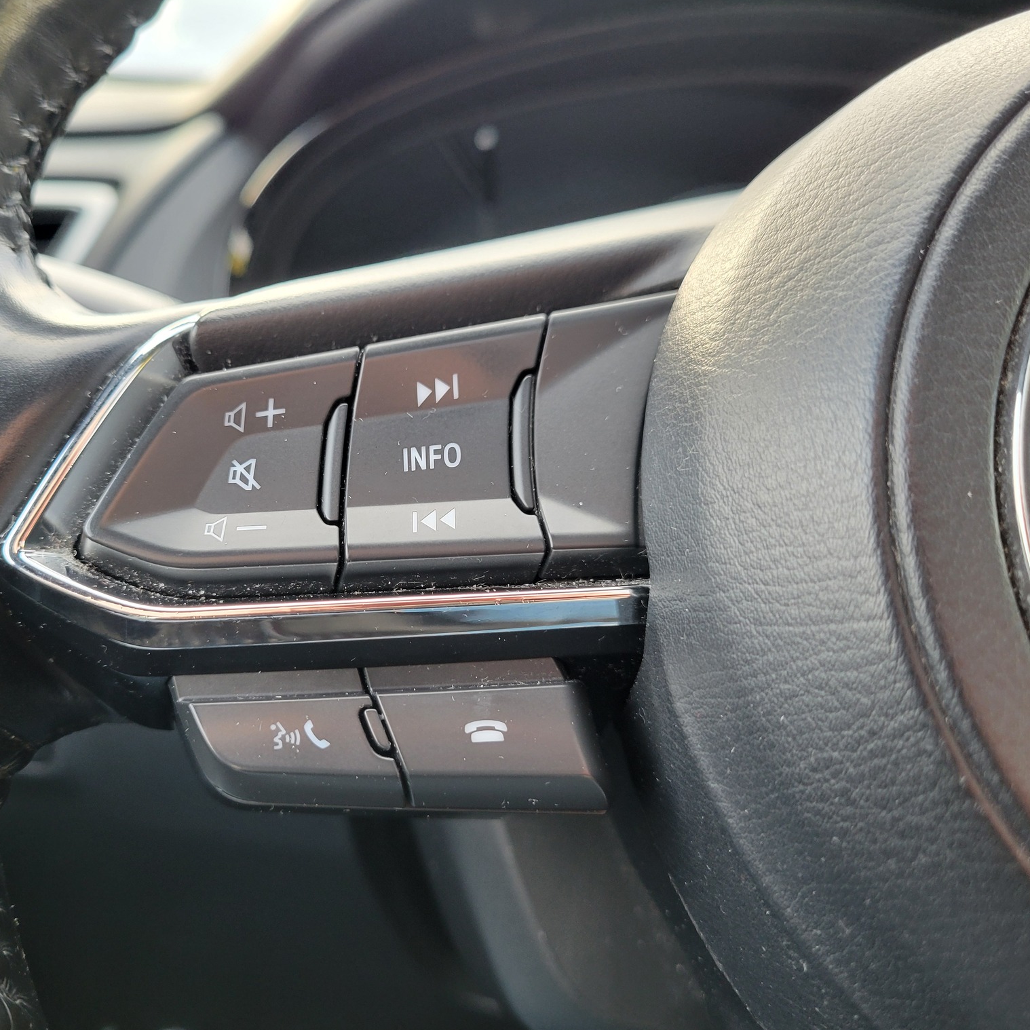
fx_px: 1044
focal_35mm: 31
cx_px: 434
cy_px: 519
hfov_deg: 52.3
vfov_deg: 52.5
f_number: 1.8
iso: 160
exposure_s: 1/120
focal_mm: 5.4
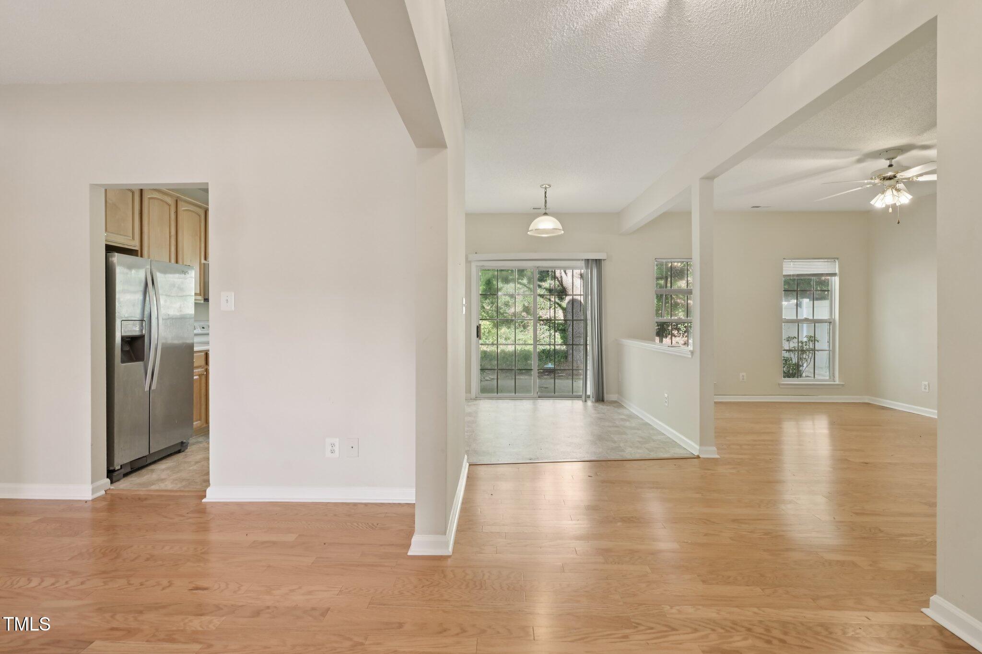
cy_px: 327
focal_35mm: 16
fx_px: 436
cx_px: 491
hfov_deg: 96.7
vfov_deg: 73.7
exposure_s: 1/40
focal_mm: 16
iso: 200
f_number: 8
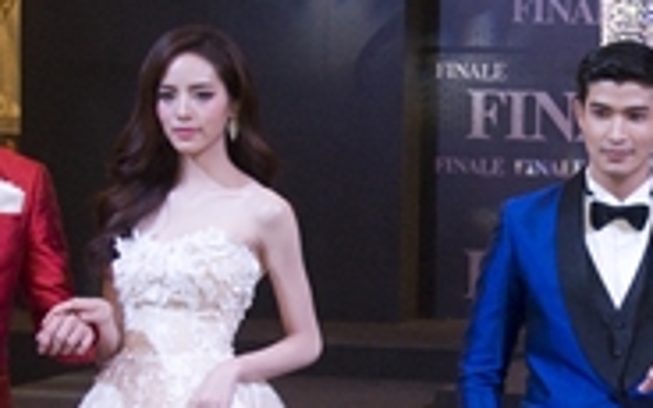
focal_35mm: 159
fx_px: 2830
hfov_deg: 13.1
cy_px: 403
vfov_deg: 8.2
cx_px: 593
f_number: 5.6
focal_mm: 32
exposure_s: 1/100
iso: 1000
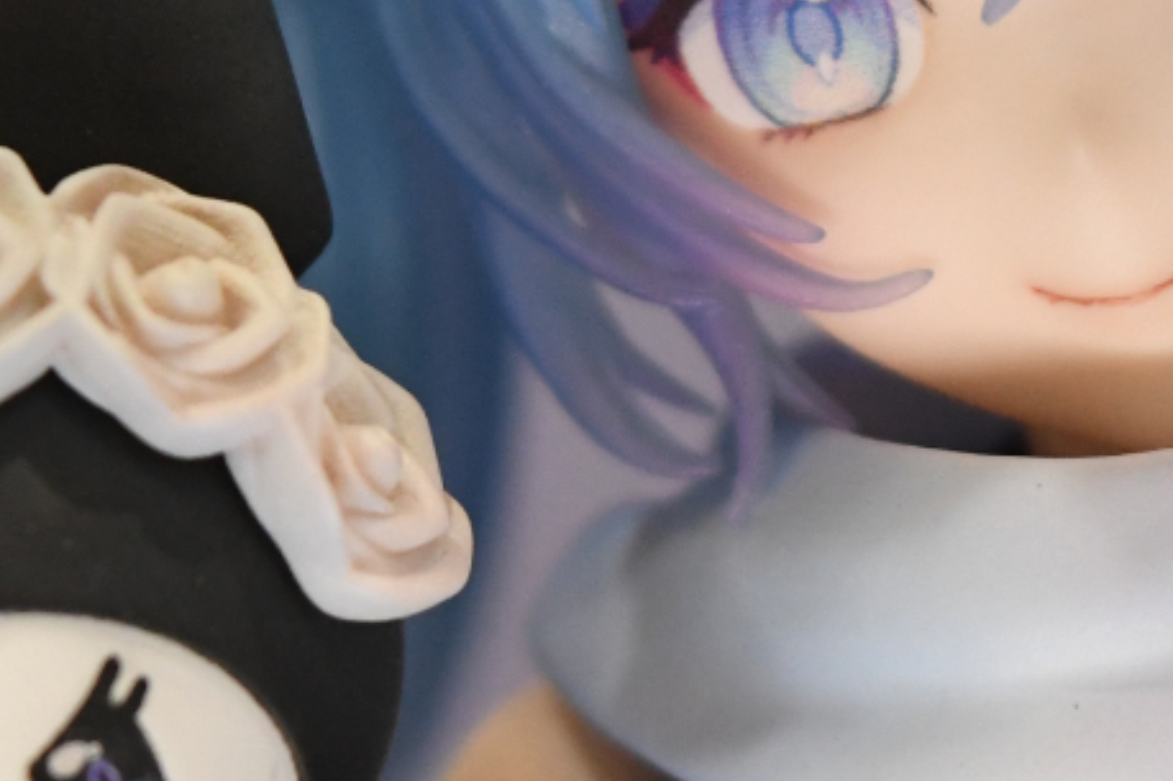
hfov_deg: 7.1
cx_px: 822
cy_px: 497
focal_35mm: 292
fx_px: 9503
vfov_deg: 4.7
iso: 2200
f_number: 5.6
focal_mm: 55
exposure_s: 1/640
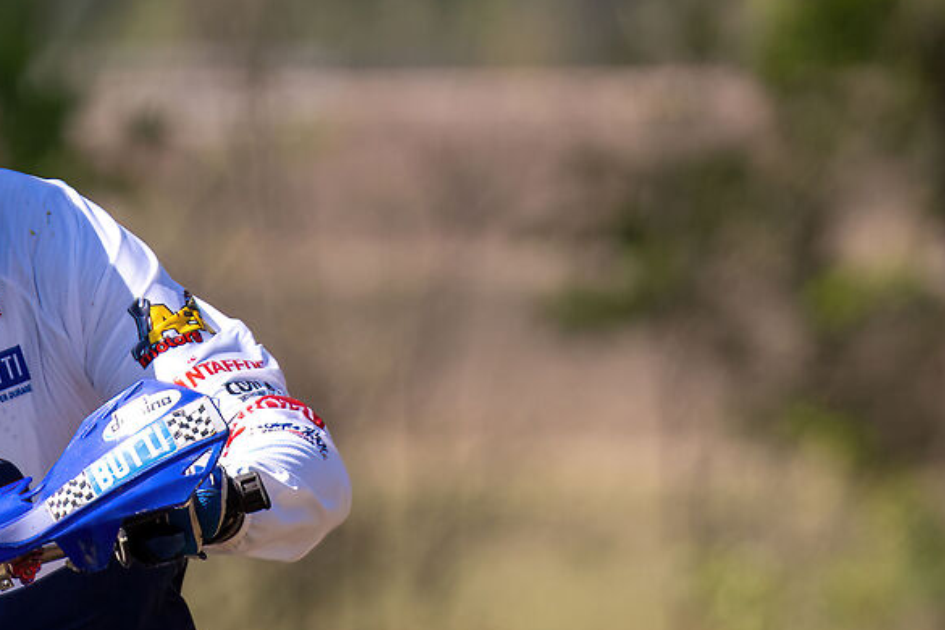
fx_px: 16904
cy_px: 1184
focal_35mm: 644
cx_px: 404
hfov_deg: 3.2
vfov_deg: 2.1
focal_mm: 157
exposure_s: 1/4000
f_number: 2.8
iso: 250
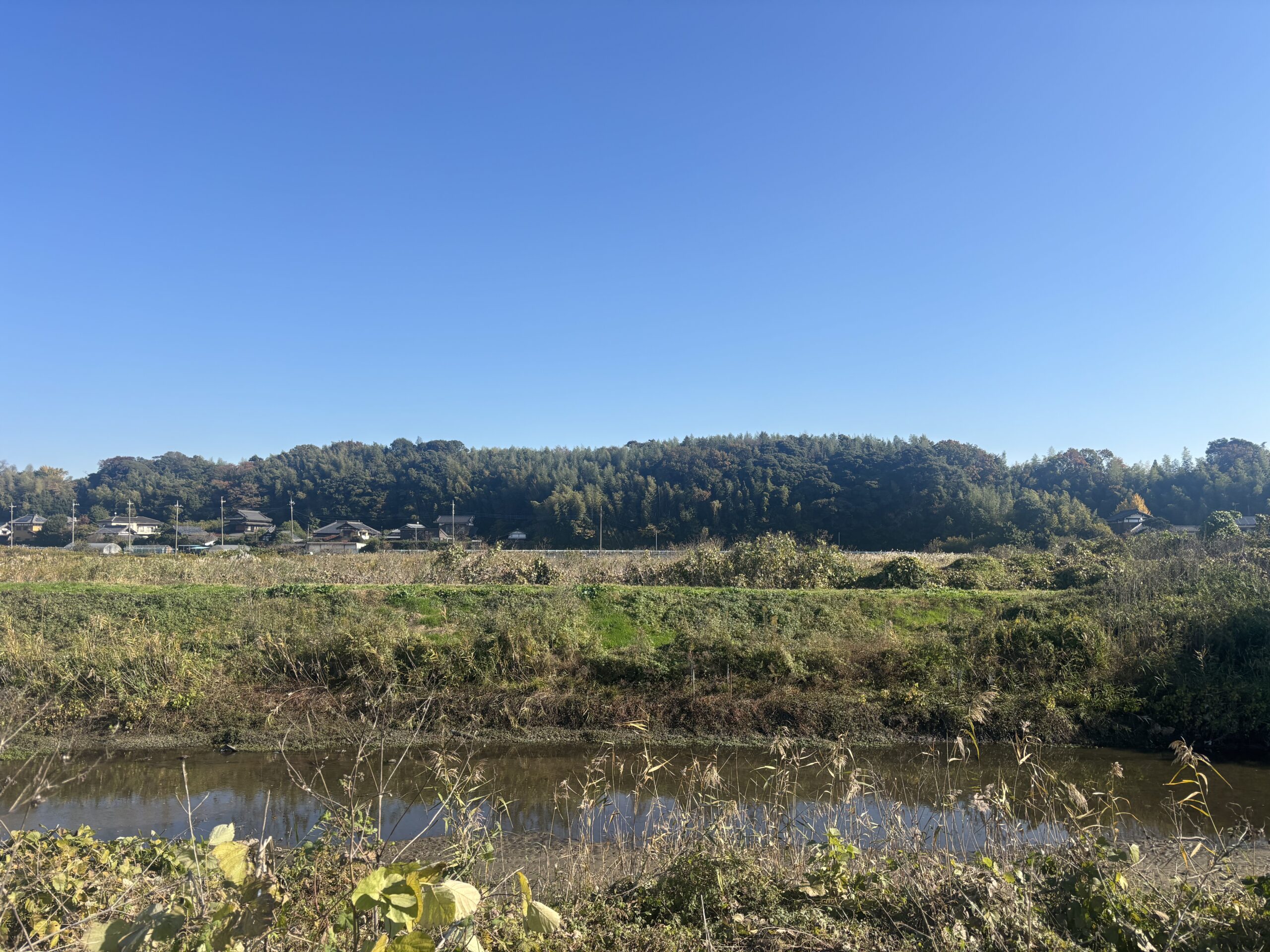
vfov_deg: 53.1
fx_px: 954
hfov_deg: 67.3
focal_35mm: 26
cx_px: 635
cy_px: 476
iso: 50
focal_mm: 5.96
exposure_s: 1/2710
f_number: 1.6
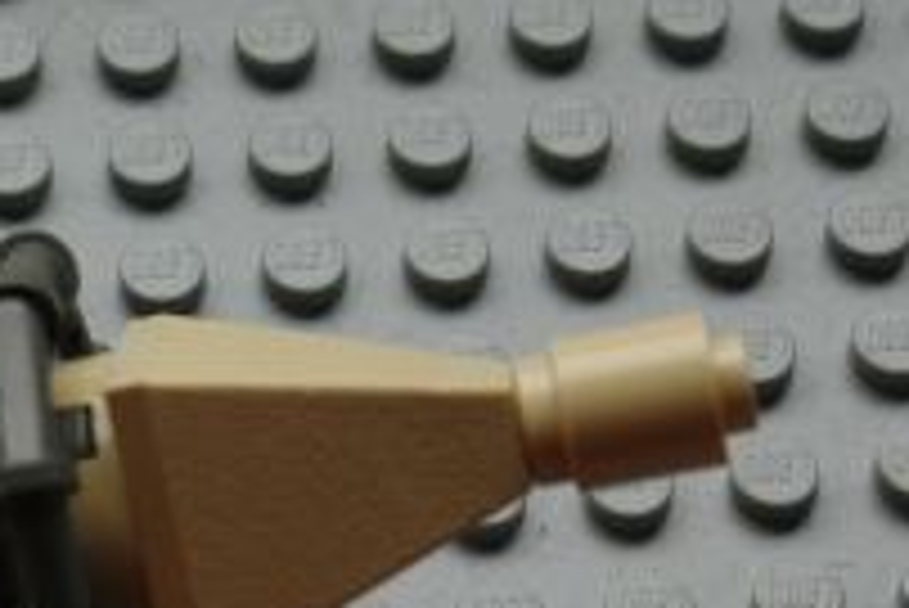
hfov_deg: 10.7
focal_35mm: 190
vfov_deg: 7.2
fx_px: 4801
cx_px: -18
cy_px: 590
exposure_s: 1/200
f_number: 7.1
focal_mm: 40
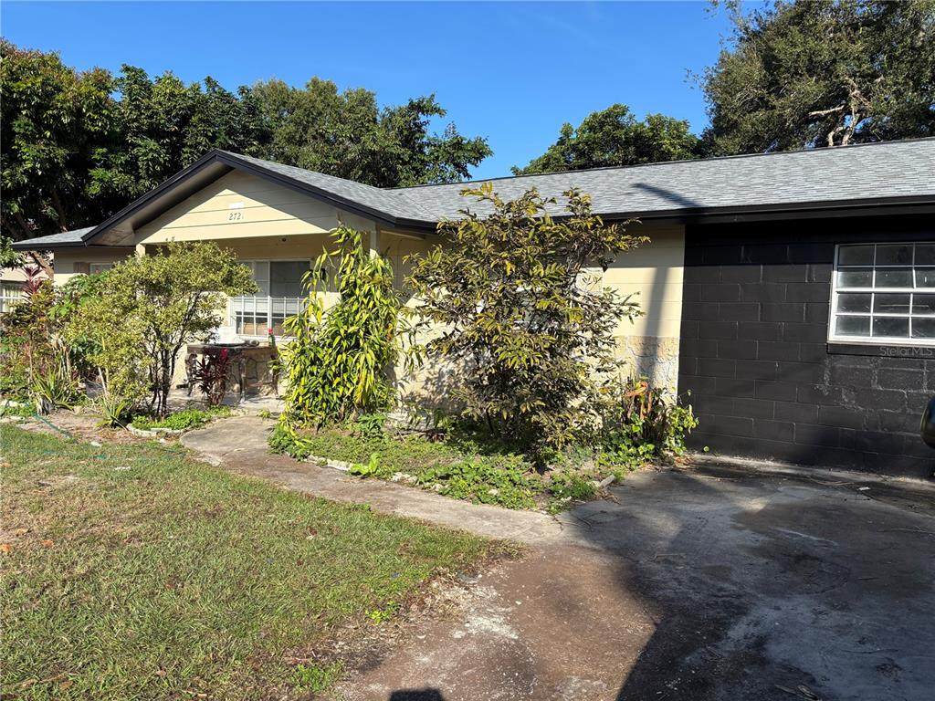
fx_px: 702
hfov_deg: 67.3
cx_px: 468
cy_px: 350
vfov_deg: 53.1
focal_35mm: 26
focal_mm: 5.96
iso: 50
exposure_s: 1/2398
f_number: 1.6
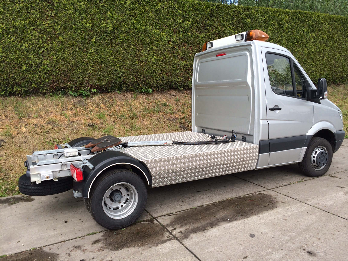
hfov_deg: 60.0
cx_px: 174
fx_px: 302
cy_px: 130
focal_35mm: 30
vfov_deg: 46.8
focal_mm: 4.12
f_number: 2.2
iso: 32
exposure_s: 1/820
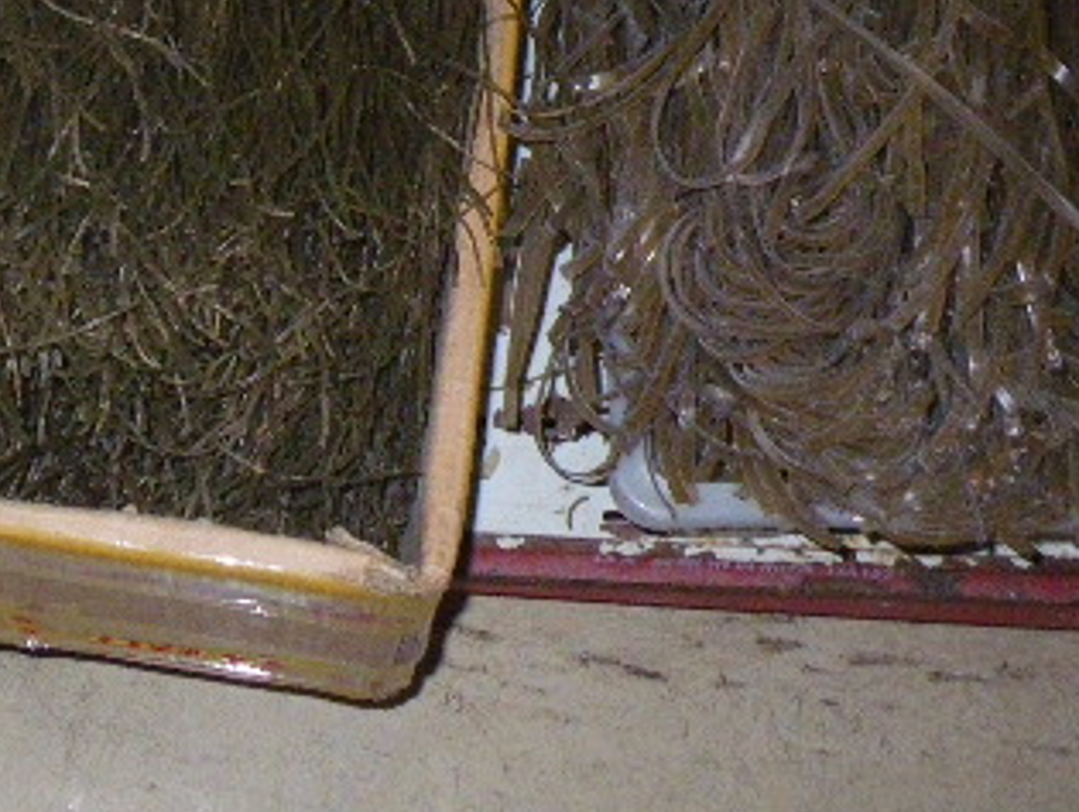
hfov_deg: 26.4
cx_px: 106
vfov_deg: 20.0
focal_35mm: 71
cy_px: -24
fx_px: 2216
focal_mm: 5
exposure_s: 1/50
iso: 400
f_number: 3.5
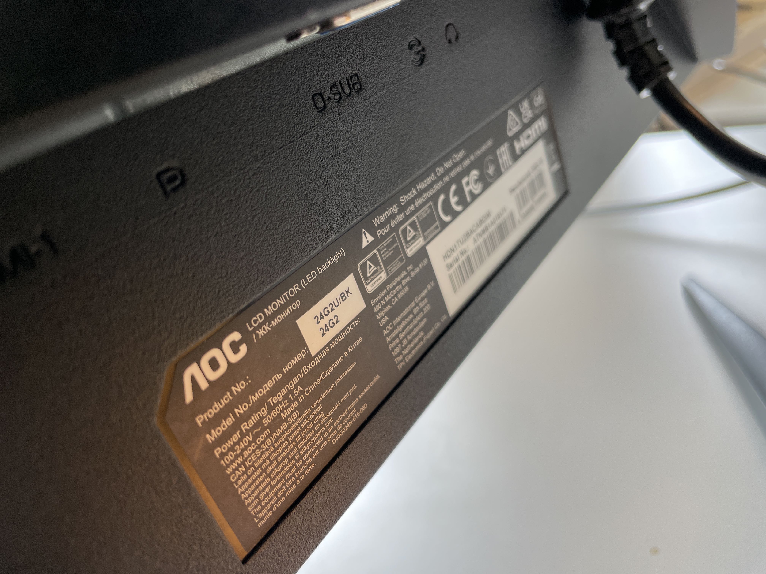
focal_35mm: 26
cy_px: 287
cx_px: 383
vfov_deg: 53.1
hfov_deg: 67.3
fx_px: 575
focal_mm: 4.2
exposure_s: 1/121
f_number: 1.6
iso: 64
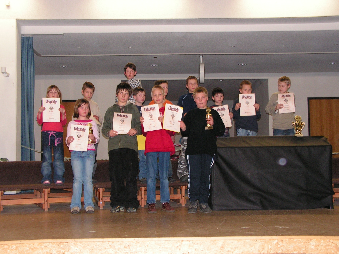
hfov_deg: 39.7
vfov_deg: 30.3
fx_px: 470
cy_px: 127
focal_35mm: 48
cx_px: 170
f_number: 3.2
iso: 200
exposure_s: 1/40
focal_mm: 8.1
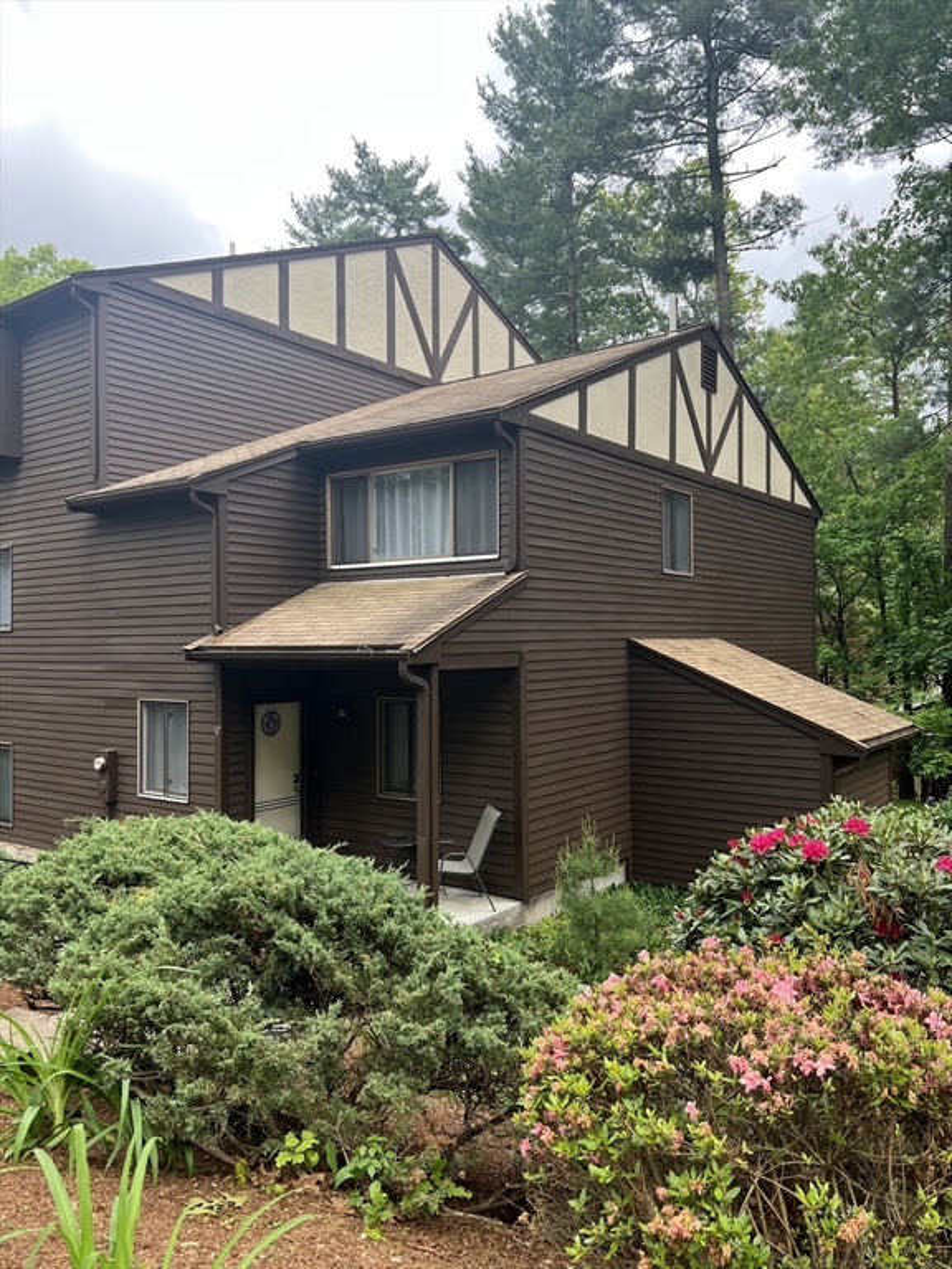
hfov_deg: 53.1
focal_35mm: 26
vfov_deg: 67.3
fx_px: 953
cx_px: 476
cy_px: 634
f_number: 1.5
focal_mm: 5.7
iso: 50
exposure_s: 1/733
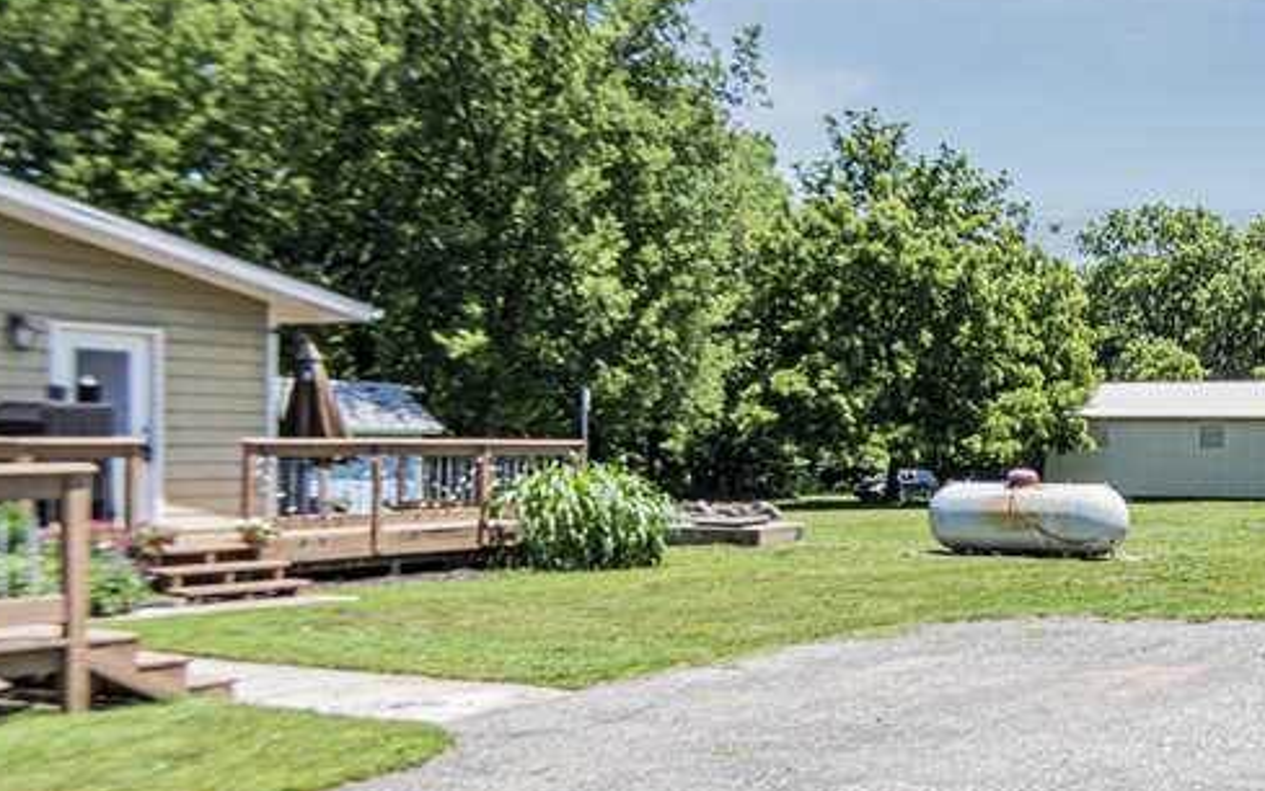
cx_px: 1167
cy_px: 443
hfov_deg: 44.3
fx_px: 1379
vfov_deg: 32.0
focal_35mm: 40
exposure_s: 1/200
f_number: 7.1
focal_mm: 10
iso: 100
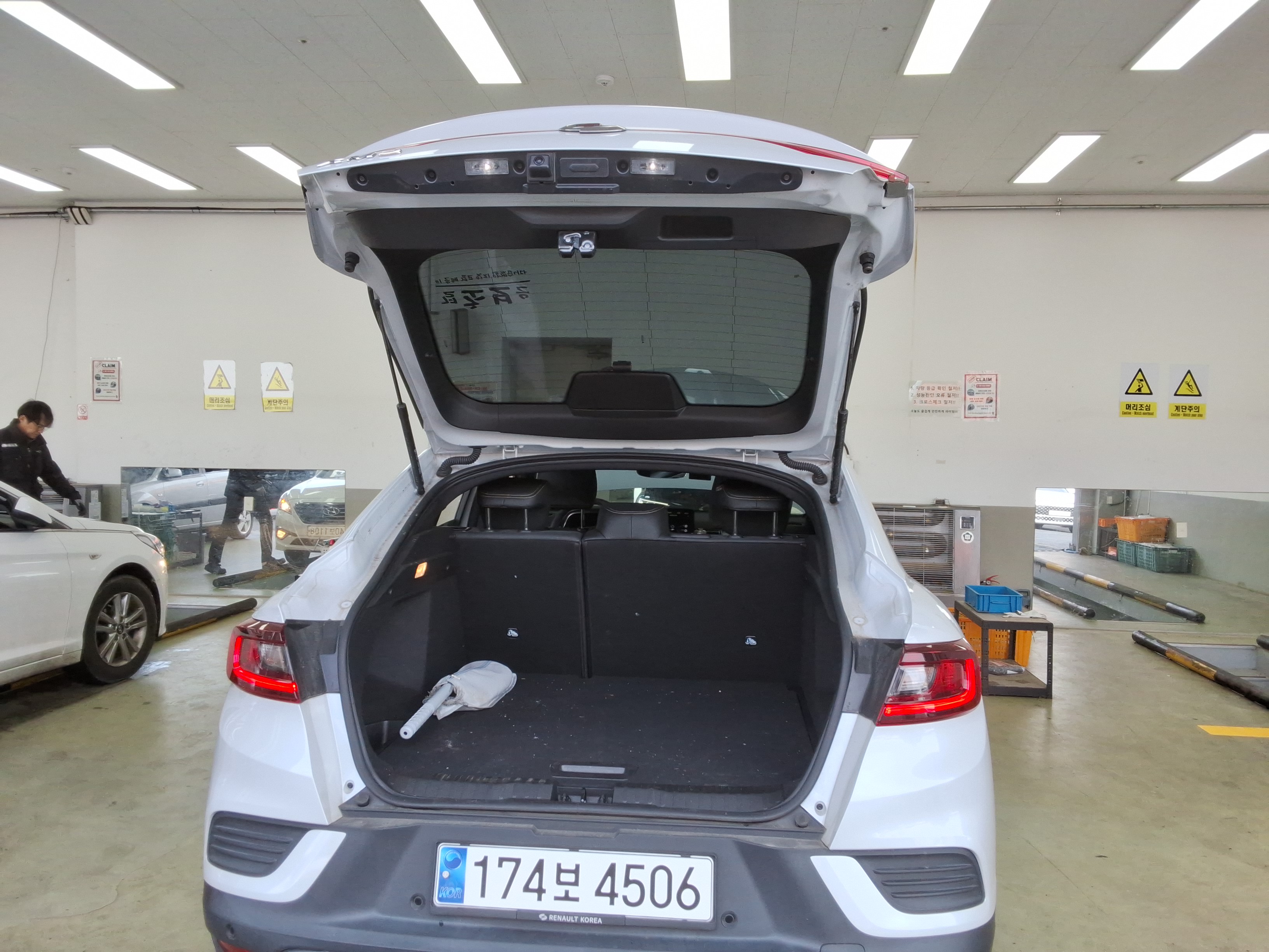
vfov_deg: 49.7
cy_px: 476
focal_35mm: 28
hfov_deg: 63.4
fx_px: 1026
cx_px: 634
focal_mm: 2.91
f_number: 1.9
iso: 32
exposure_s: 1/236
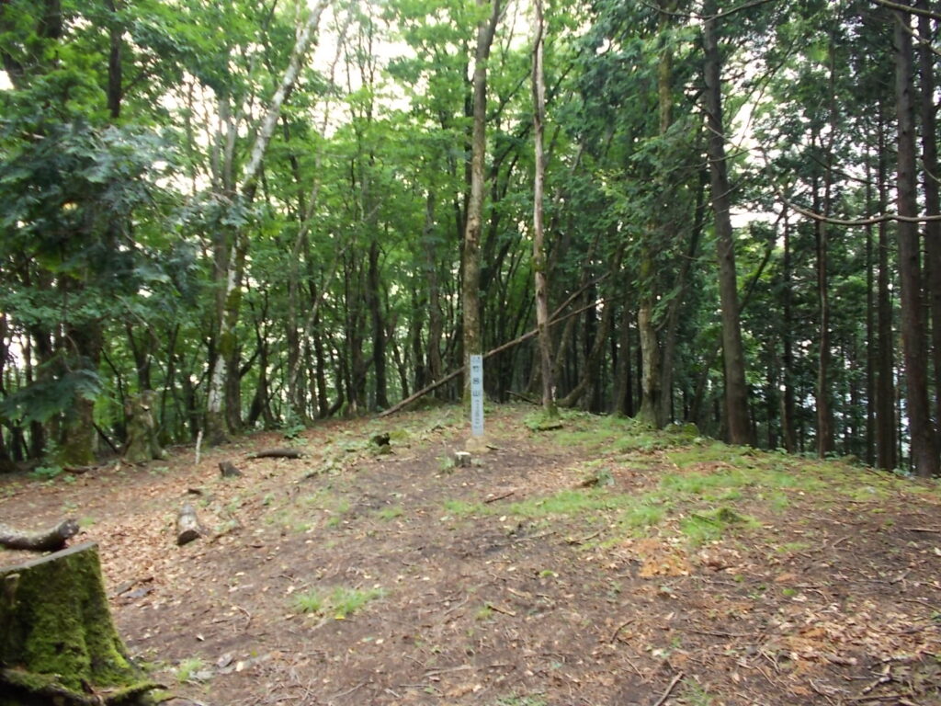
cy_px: 353
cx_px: 470
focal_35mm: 26
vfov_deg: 53.1
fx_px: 707
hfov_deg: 67.3
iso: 80
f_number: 3.2
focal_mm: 4.6
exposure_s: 1/40
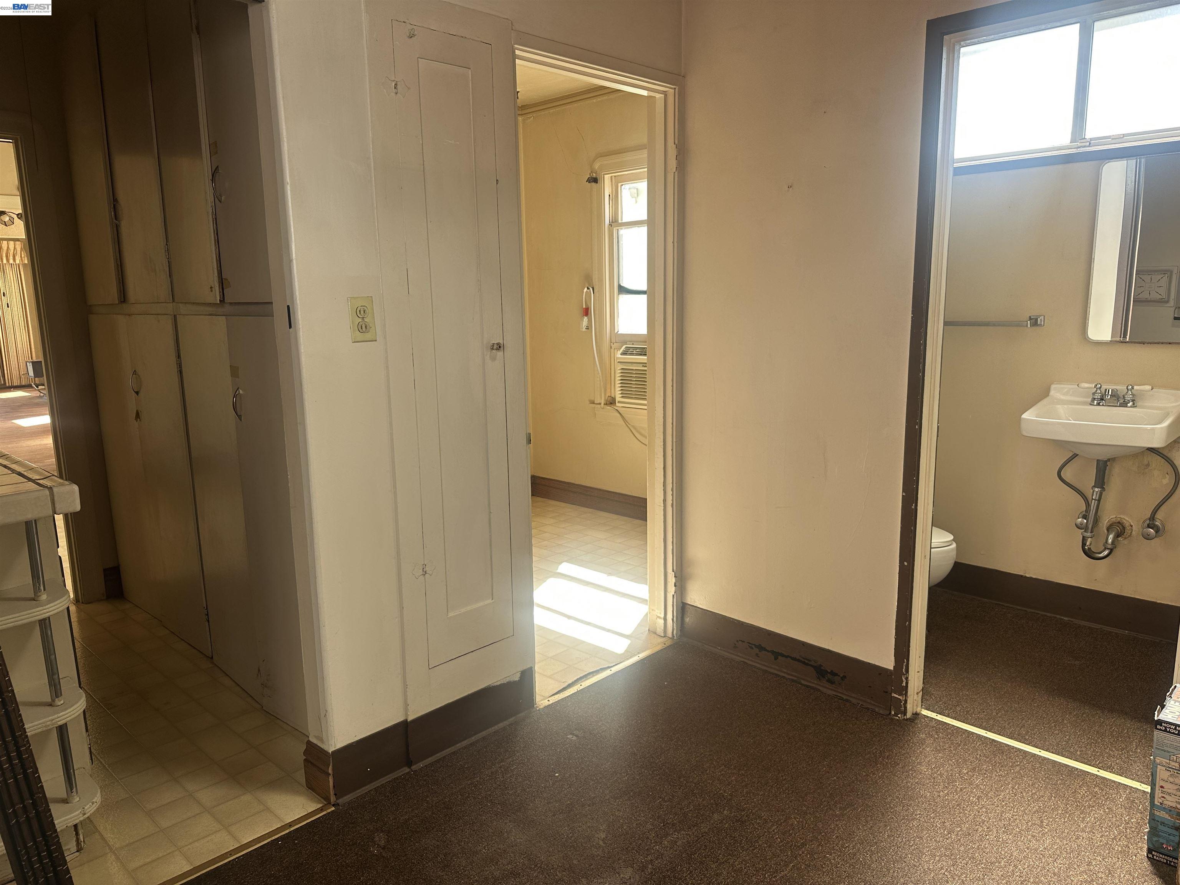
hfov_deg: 71.6
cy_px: 442
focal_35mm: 24
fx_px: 818
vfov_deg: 56.8
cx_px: 590
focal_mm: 6.86
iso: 64
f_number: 1.78
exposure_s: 1/128
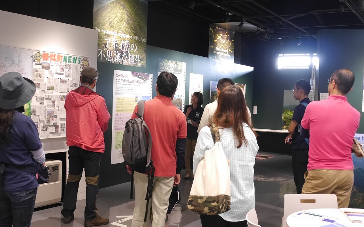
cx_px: 182
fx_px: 427
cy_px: 107
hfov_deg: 46.2
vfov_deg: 29.8
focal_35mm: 43
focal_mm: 20
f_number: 4.5
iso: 1600
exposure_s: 1/60
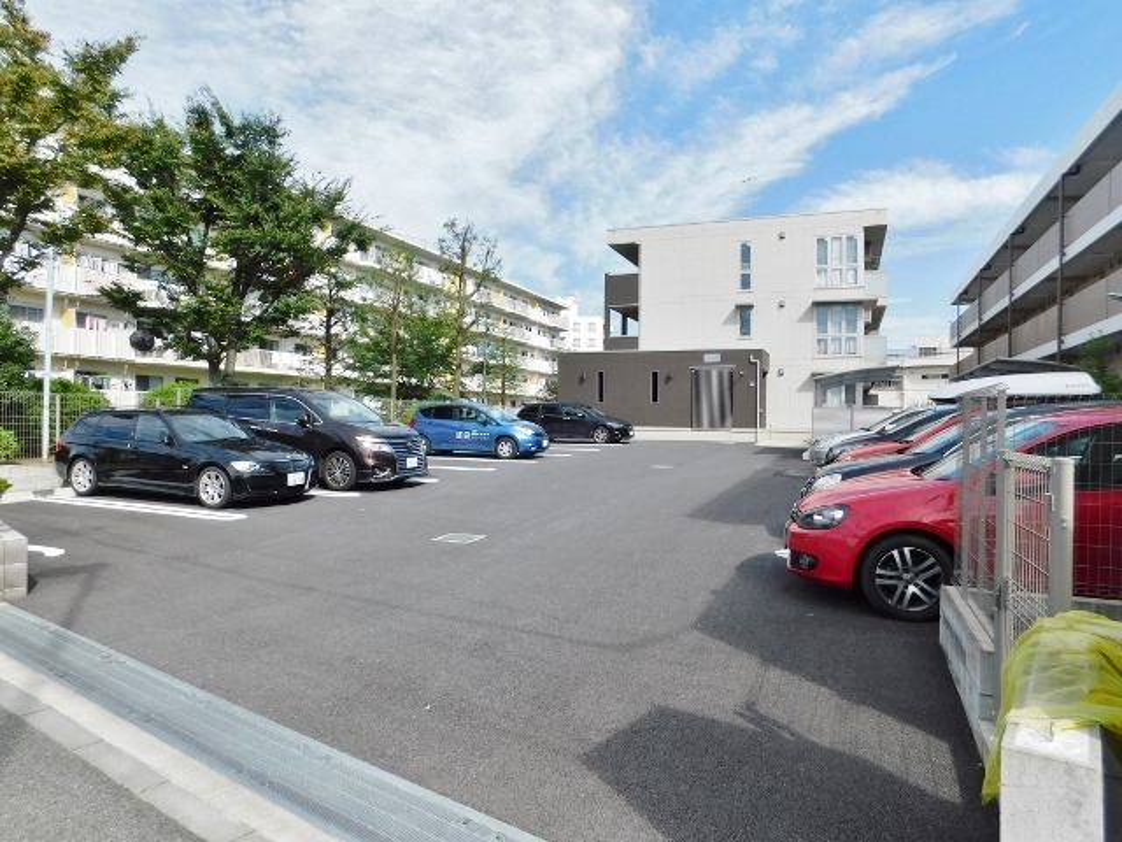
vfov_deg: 58.9
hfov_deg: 73.9
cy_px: 421
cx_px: 561
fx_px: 745
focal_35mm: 23
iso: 125
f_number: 3
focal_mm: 4
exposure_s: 1/1250
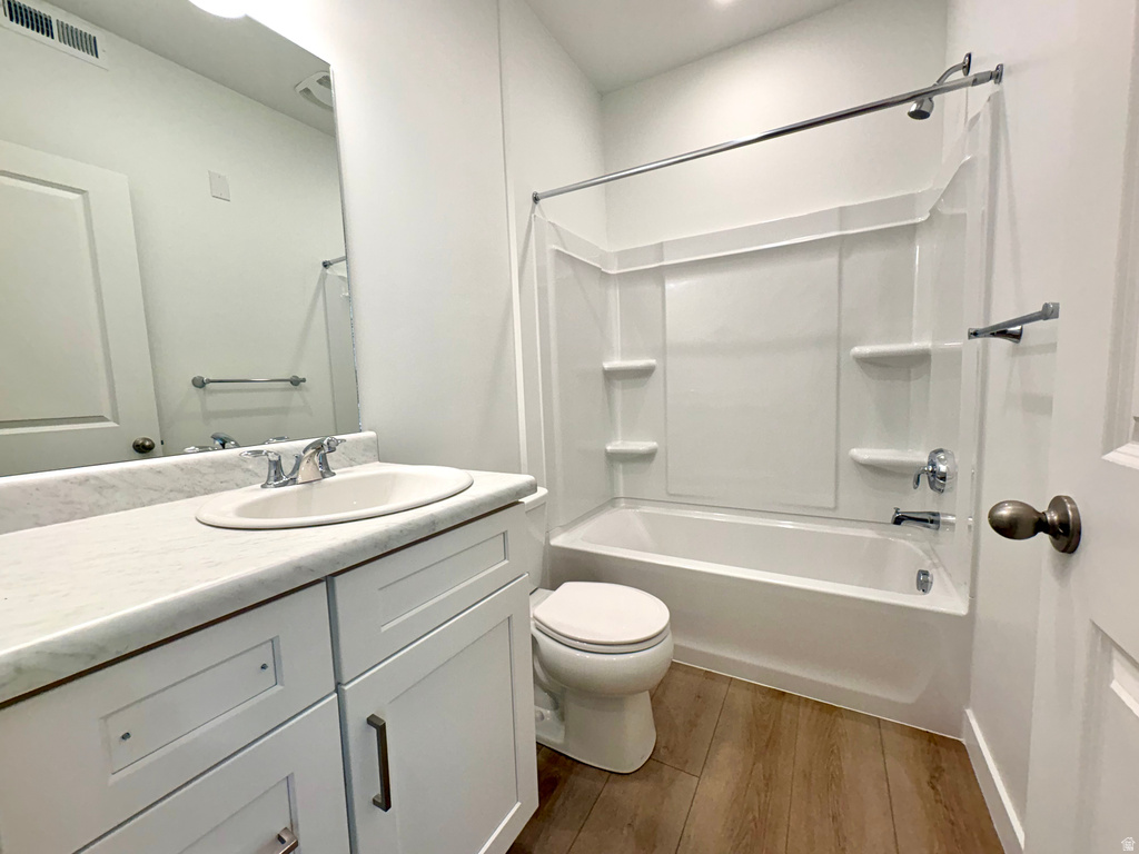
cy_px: 427
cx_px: 570
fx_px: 461
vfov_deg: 85.7
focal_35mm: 14
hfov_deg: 102.1
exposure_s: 1/120
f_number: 2.2
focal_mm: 2.22
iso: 64
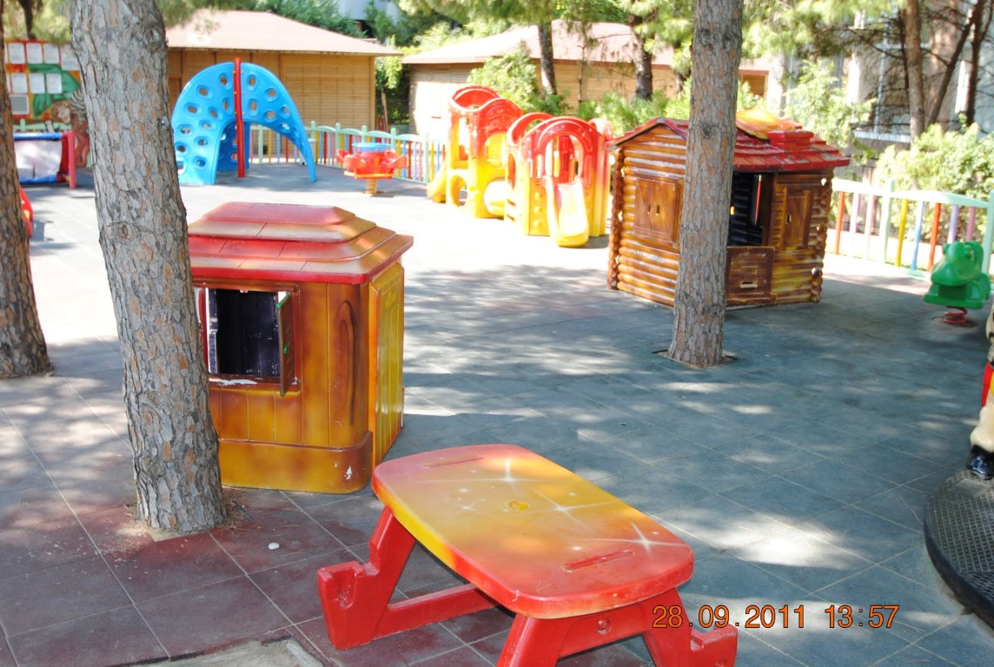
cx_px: 497
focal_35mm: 36
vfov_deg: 37.0
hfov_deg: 53.0
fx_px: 996
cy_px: 334
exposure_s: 1/100
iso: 200
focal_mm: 24
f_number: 4.5
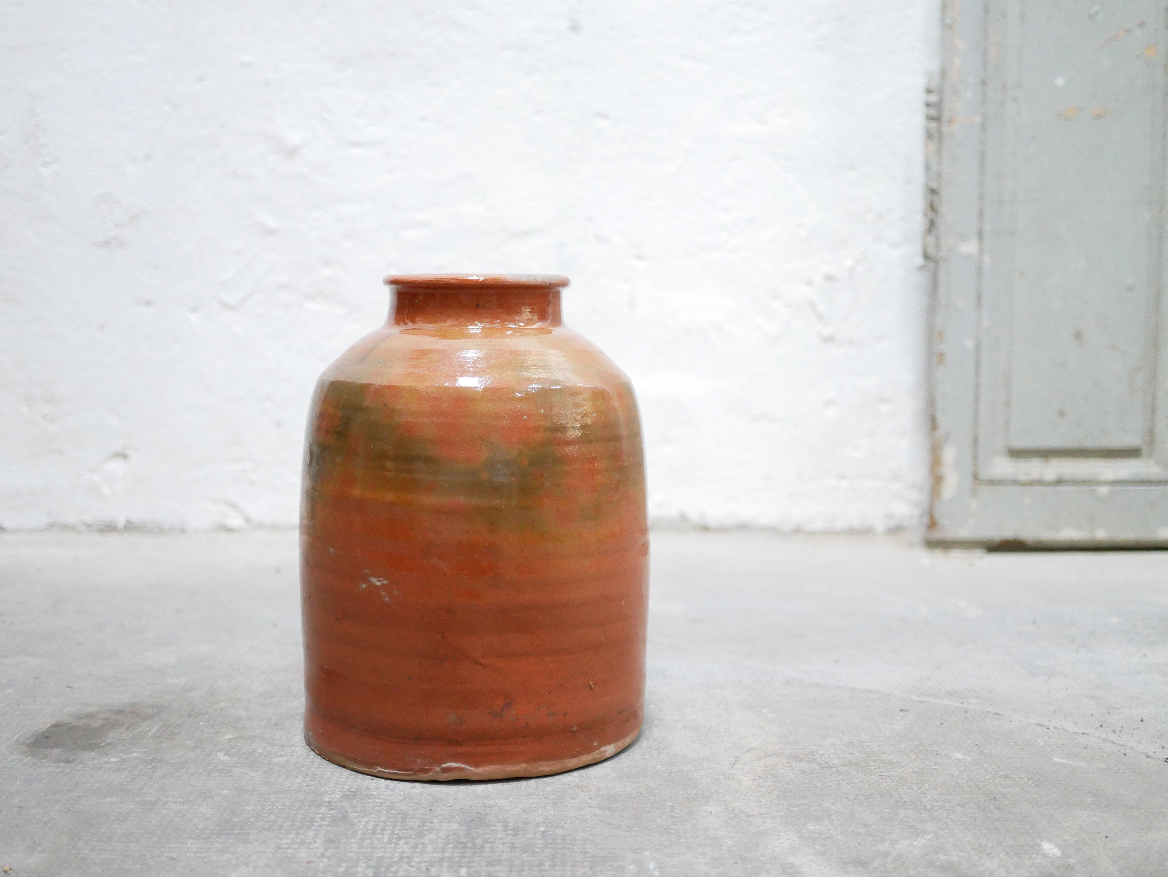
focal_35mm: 40
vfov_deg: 36.0
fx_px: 1350
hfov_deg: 46.8
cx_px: 584
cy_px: 438
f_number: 1.7
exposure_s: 1/60
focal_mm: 20
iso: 2000
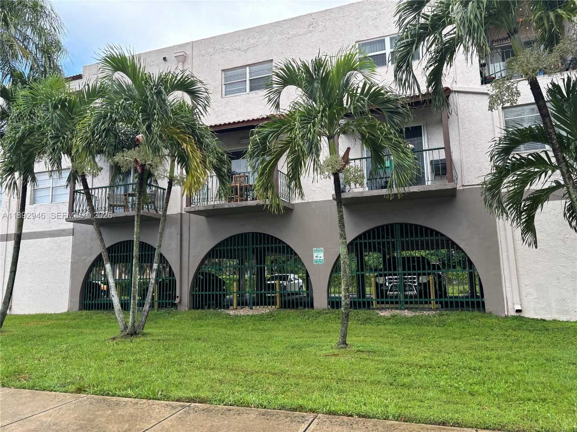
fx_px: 433
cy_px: 216
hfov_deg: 67.3
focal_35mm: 26
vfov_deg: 53.1
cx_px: 288
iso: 40
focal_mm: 5.96
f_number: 1.6
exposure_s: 1/262
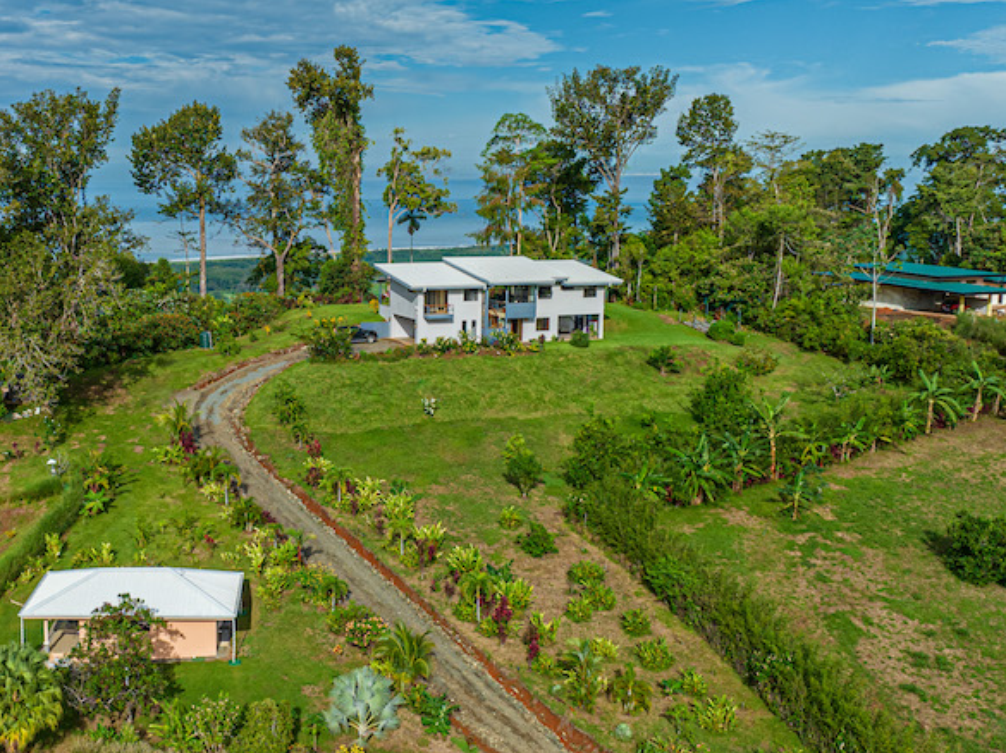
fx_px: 1220
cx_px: 284
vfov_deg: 34.3
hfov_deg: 43.7
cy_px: 383
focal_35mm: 42
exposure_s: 1/4000
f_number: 2.8
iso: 100
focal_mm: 12.29
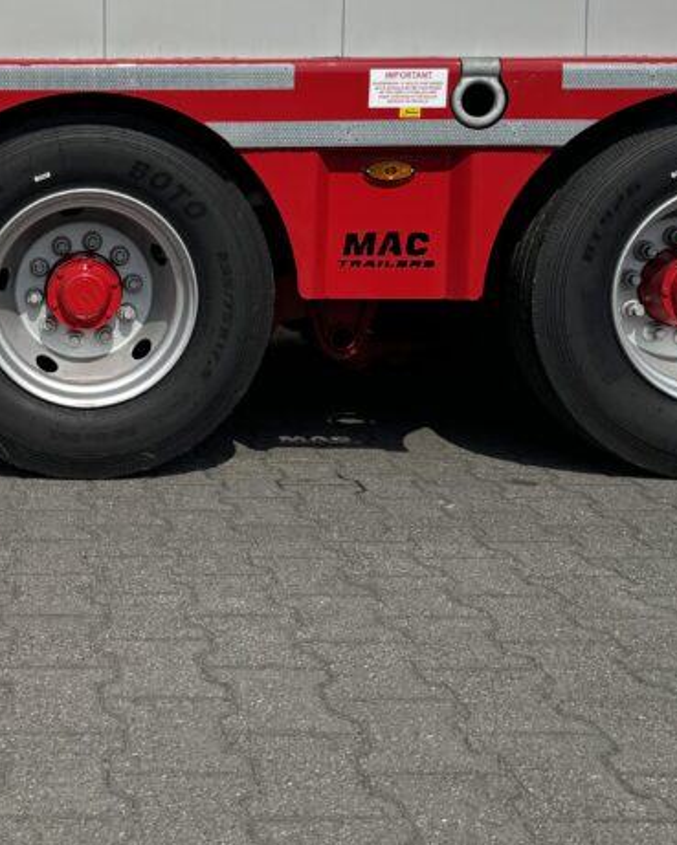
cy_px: 317
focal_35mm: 52
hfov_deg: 27.5
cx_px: 0
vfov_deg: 35.8
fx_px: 1302
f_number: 1.78
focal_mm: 6.76
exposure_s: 1/9009
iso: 80
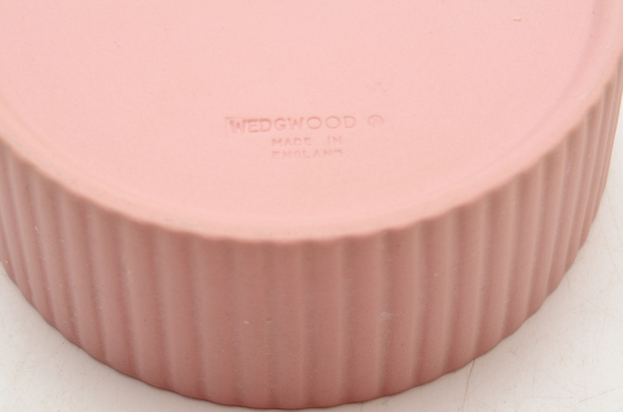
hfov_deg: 24.7
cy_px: 206
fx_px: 1425
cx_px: 312
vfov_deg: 16.5
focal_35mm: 82
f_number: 20
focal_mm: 55
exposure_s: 1/160
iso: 100
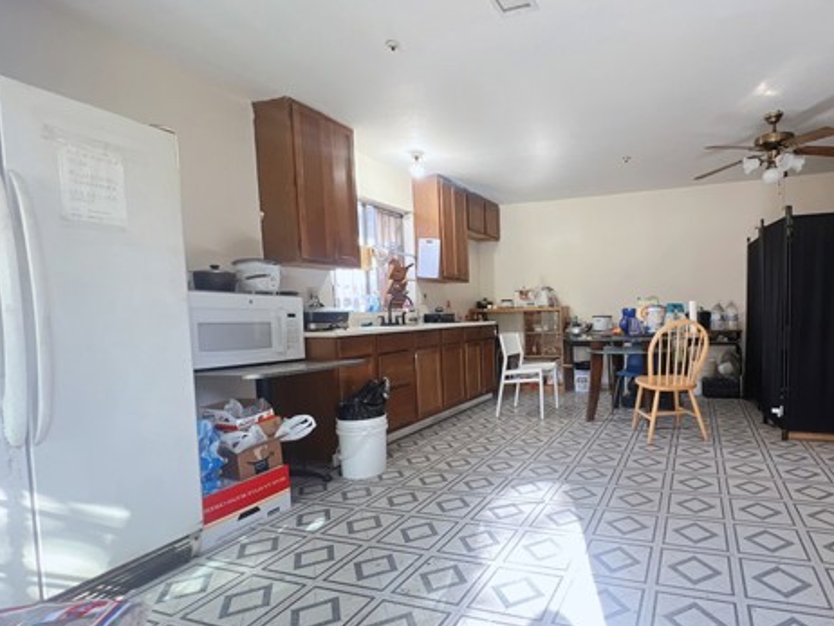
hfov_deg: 84.7
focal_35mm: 18
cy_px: 343
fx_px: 434
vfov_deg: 71.5
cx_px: 556
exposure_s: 1/60
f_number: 1.8
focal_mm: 1.57
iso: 125
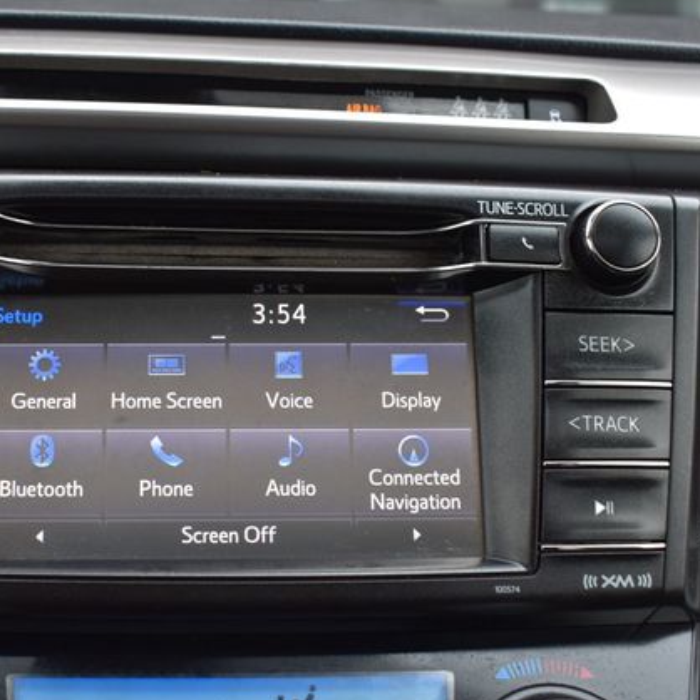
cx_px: 228
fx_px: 1205
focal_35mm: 53
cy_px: 355
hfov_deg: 32.1
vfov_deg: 32.4
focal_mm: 27
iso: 400
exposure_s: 1/30
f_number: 7.1
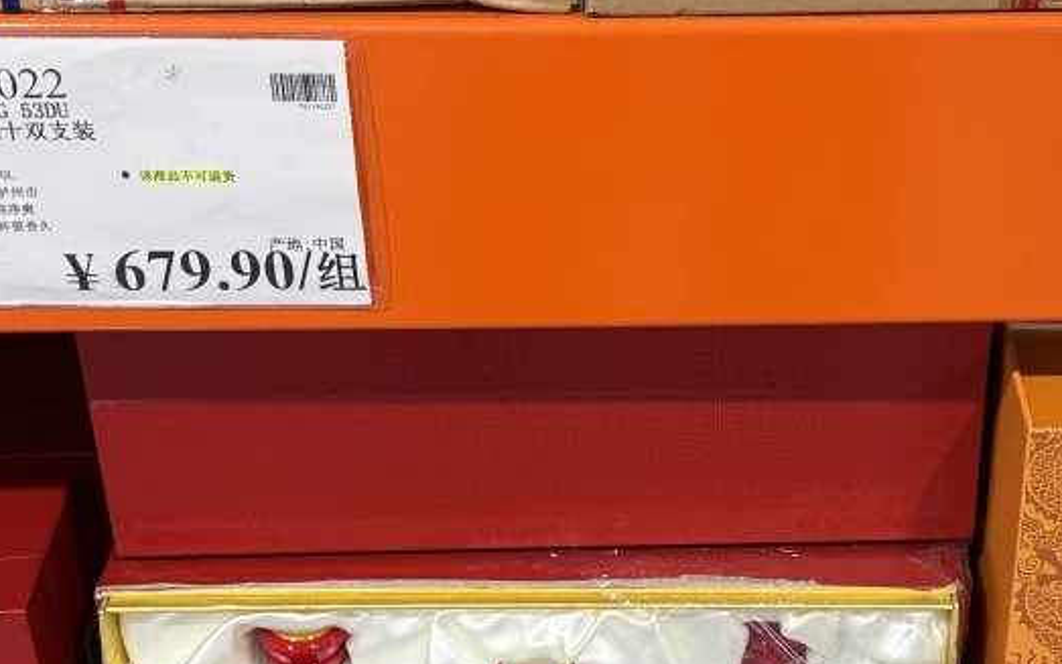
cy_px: 455
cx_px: 776
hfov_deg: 29.0
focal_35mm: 70
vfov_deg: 18.5
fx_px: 2026
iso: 125
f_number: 1.78
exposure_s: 1/50
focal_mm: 6.76
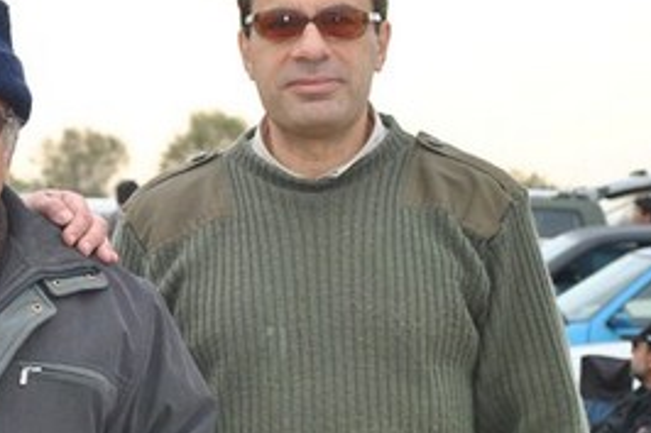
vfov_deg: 7.3
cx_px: -76
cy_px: 312
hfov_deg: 10.8
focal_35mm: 188
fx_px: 3397
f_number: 5.6
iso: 200
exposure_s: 1/100
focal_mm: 52
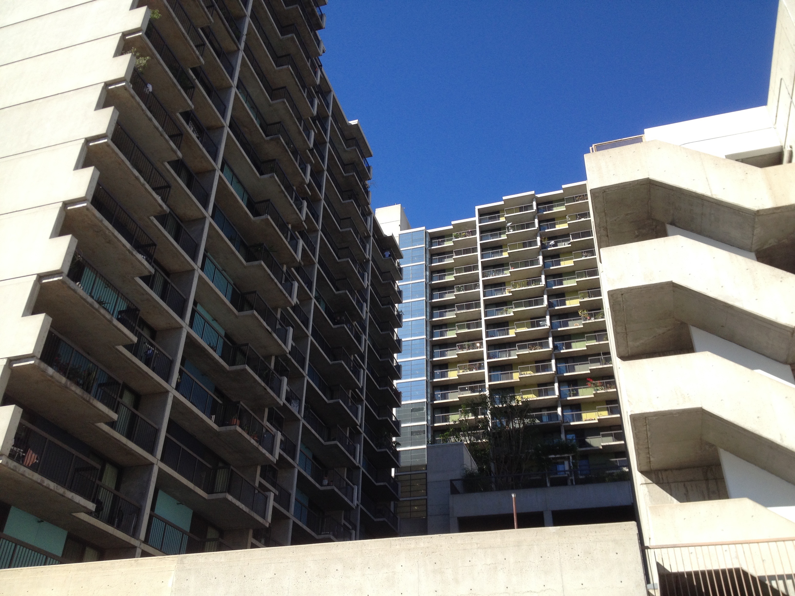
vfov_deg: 40.7
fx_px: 804
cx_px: 398
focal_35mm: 35
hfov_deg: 52.6
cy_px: 298
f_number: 2.4
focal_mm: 4.28
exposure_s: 1/986
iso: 50
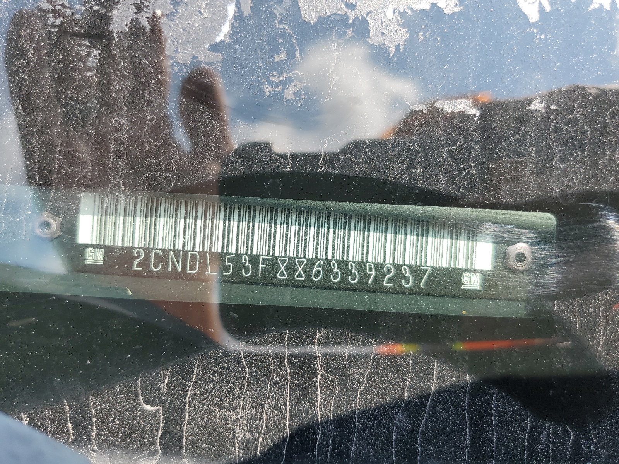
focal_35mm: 26
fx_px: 465
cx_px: 310
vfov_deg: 53.1
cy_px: 232
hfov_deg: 67.3
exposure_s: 1/526
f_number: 1.5
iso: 50
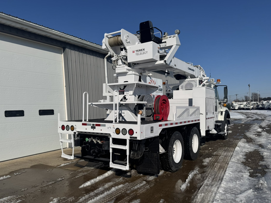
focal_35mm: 27
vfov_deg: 51.3
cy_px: 107
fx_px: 211
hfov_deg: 65.3
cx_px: 133
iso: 80
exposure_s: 1/12346
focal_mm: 6.76
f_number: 1.78
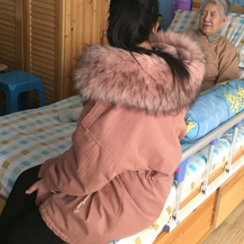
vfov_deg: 32.6
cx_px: 156
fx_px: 415
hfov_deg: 32.6
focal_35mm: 52
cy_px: 91
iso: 320
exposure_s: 1/17
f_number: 2.2
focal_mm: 4.15
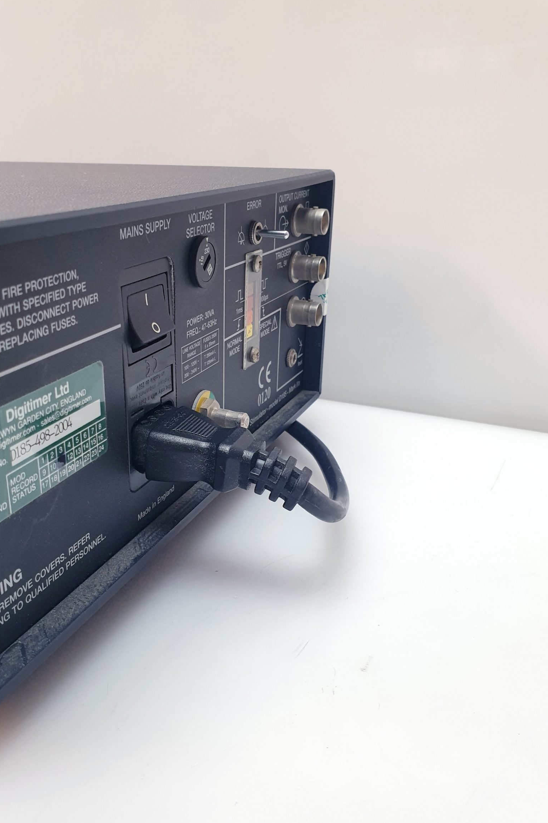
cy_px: 440
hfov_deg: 43.3
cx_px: 215
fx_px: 685
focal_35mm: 30
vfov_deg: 61.9
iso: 160
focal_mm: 4.3
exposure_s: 1/50
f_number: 2.4
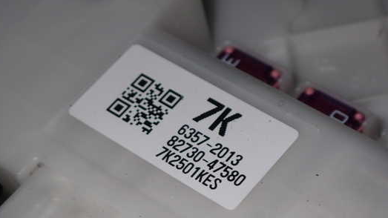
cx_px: 178
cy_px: 142
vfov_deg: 9.7
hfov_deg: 17.2
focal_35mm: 125
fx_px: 1286
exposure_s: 1/100
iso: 200
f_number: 14
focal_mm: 18
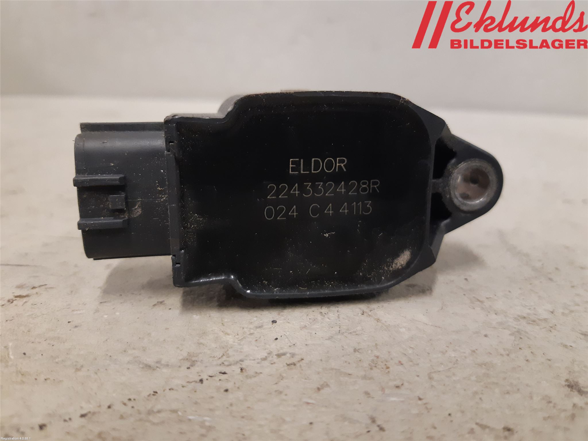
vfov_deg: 53.1
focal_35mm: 26
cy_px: 220
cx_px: 294
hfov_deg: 67.3
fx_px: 442
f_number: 1.7
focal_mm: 3.93
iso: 250
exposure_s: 1/50
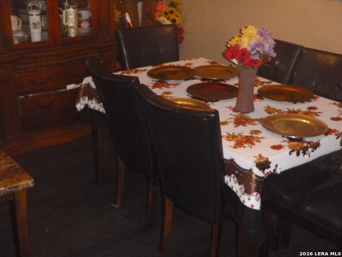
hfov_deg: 35.5
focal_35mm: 54
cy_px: 128
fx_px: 534
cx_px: 171
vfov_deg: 27.0
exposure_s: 1/60
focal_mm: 9.7
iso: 1250
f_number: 5
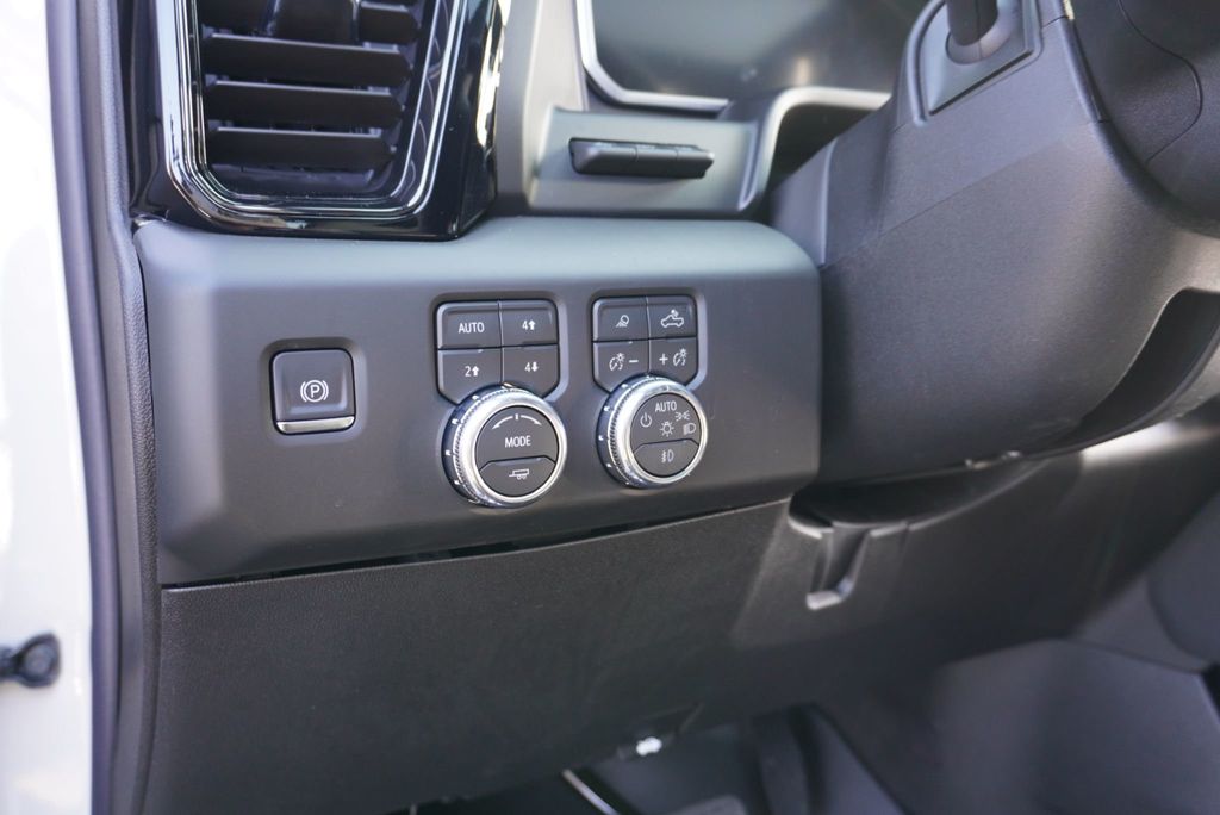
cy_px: 408
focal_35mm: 30
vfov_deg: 43.7
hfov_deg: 61.9
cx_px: 610
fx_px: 1017
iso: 640
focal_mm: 20
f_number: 4
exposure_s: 1/60
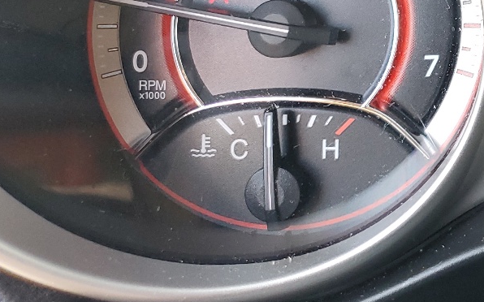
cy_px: -89
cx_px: 633
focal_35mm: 74
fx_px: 976
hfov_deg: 24.3
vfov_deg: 16.6
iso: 76
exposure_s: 1/120
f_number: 1.5
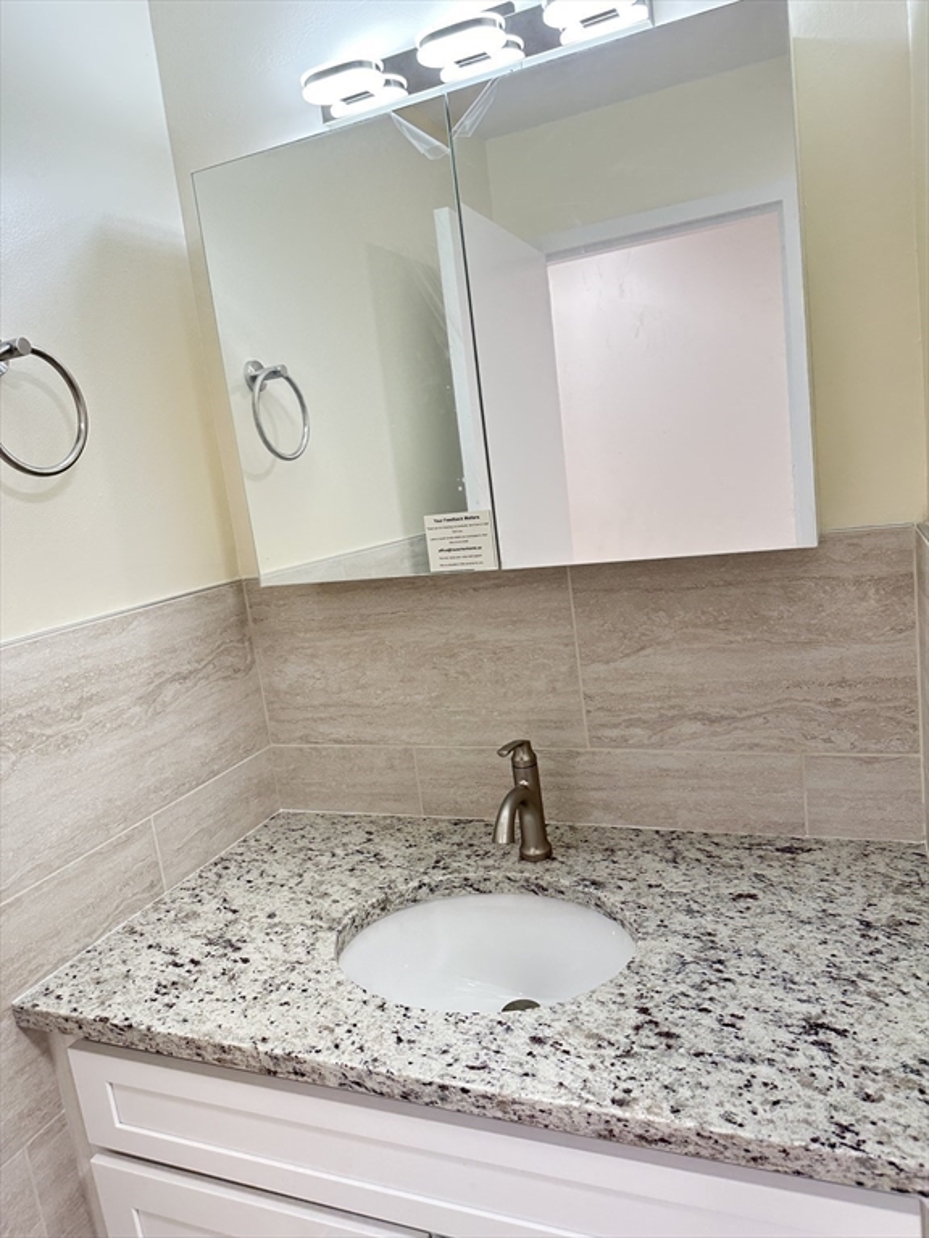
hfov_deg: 56.8
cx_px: 464
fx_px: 859
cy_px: 619
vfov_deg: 71.6
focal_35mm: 24
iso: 125
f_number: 1.78
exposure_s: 1/60
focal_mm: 6.86
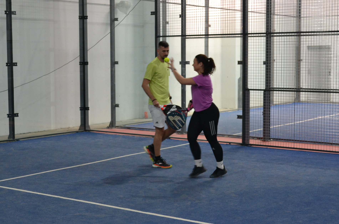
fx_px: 507
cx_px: 170
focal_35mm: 54
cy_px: 112
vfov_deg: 24.9
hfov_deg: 36.9
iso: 1250
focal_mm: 36
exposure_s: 1/60
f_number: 5
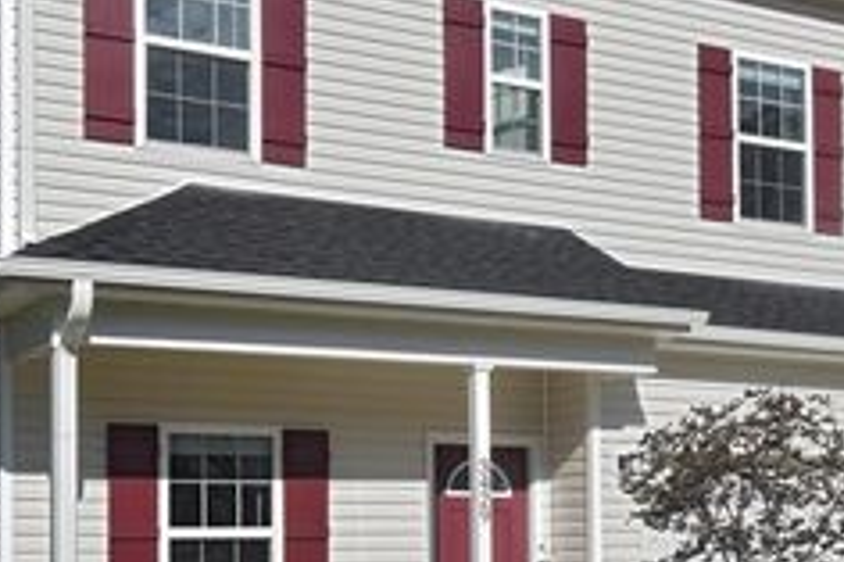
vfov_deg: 25.0
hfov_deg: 36.8
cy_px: 302
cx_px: 379
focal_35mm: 54
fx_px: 1266
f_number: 11
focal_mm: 17
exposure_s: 1/500
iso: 200
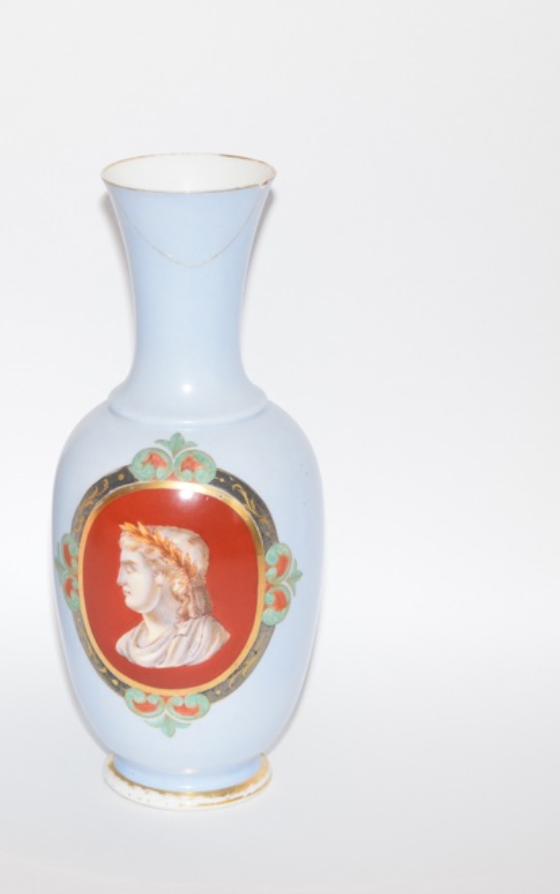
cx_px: -11
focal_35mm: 127
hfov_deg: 10.3
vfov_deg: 16.5
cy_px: 446
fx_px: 3092
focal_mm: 55
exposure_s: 1/60
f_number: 5.6
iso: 1400
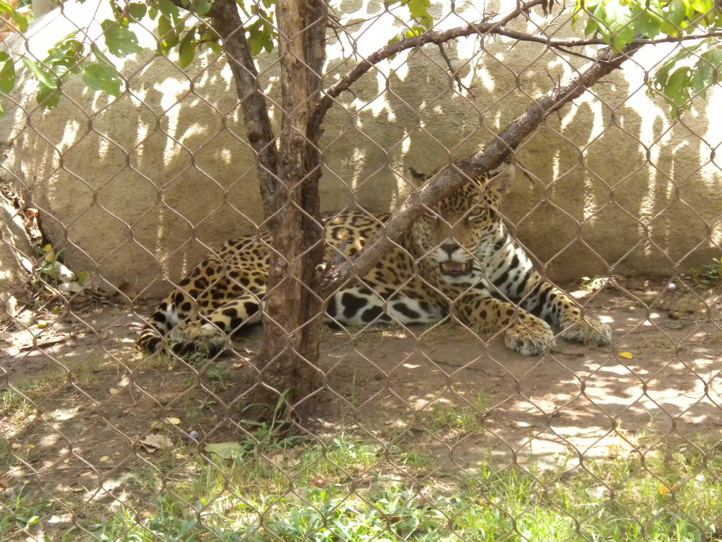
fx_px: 2148
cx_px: 425
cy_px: 266
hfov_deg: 19.1
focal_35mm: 103
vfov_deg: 14.4
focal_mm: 15
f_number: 5.1
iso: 400
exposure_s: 1/382
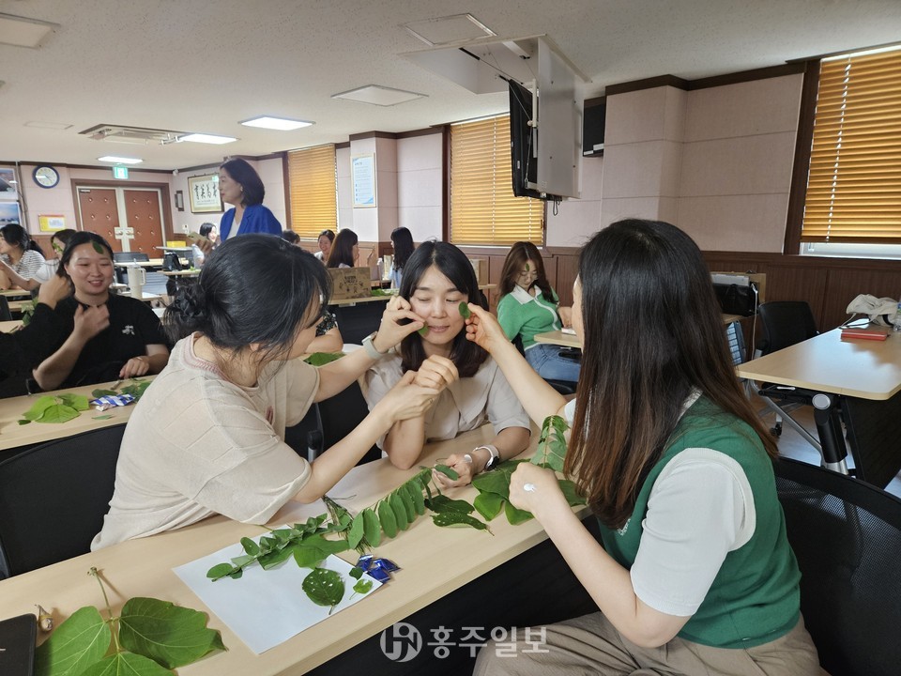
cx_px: 450
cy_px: 338
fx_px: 599
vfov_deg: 58.9
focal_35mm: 23
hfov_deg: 73.9
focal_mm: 5.4
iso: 800
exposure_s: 1/60
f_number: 1.8
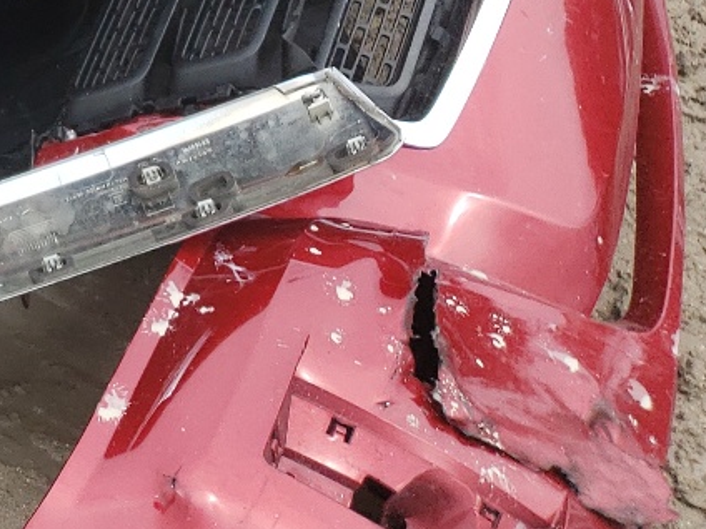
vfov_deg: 13.5
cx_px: -596
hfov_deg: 16.5
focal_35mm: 98
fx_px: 1999
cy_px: -433
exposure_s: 1/833
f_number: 1.5
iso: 50
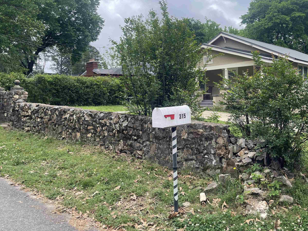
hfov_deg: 56.3
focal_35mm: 32
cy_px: 94
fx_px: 285
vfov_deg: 44.0
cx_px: 189
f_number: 1.6
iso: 32
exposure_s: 1/1011
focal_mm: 5.1
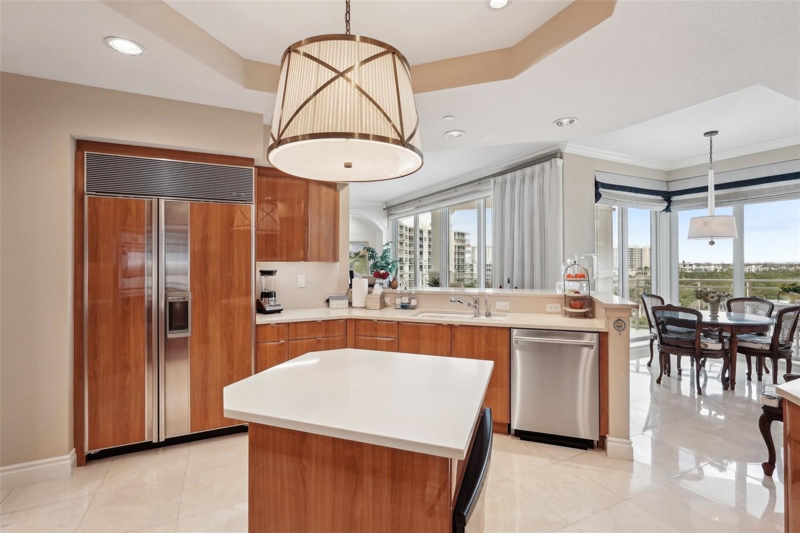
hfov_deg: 96.7
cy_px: 266
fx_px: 355
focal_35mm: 16
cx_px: 400
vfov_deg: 73.7
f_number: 8
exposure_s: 1/30
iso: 400
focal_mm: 16
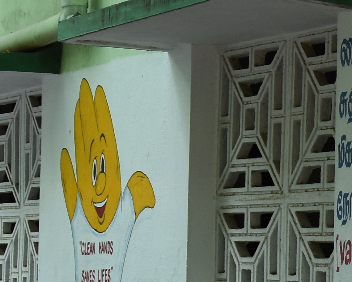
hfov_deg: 10.5
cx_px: 529
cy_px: 215
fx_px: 1854
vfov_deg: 8.7
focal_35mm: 178
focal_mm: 24
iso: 400
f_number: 4.5
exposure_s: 1/125
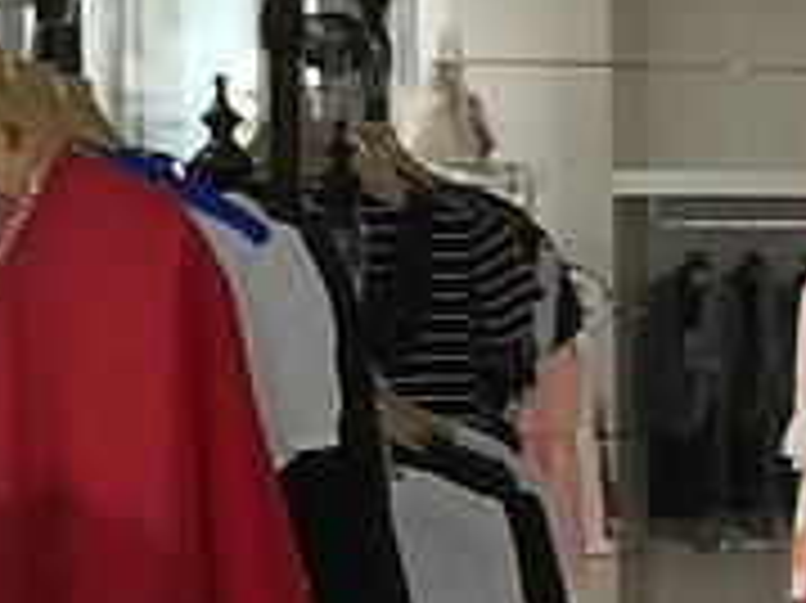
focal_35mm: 207
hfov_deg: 8.2
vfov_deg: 7.2
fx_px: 4817
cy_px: 446
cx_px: 2377
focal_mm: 4.15
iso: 32
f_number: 2.2
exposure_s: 1/15
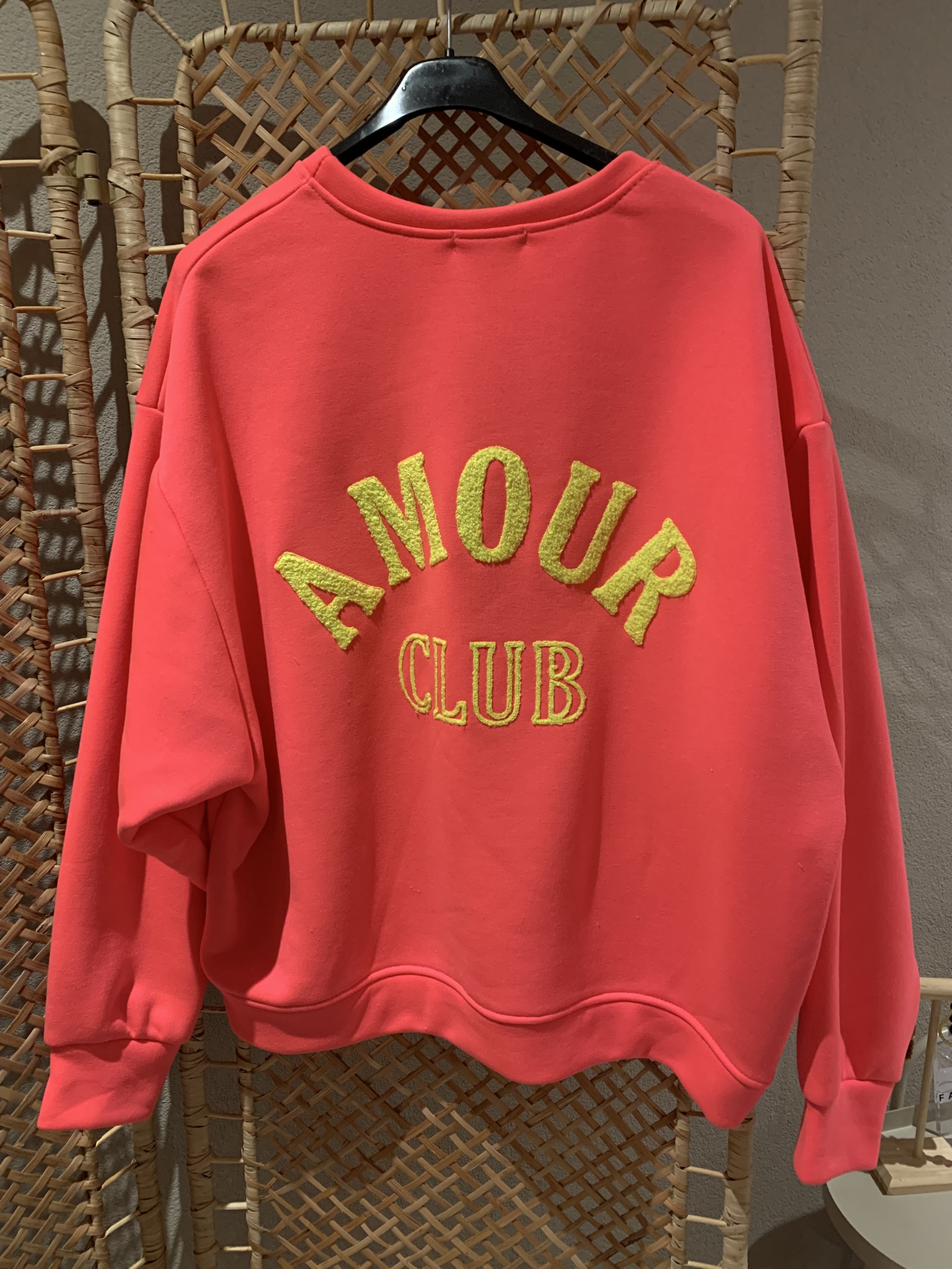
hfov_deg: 53.1
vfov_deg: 67.3
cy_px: 634
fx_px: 953
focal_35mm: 26
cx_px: 476
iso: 400
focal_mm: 4.25
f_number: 1.8
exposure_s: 1/40
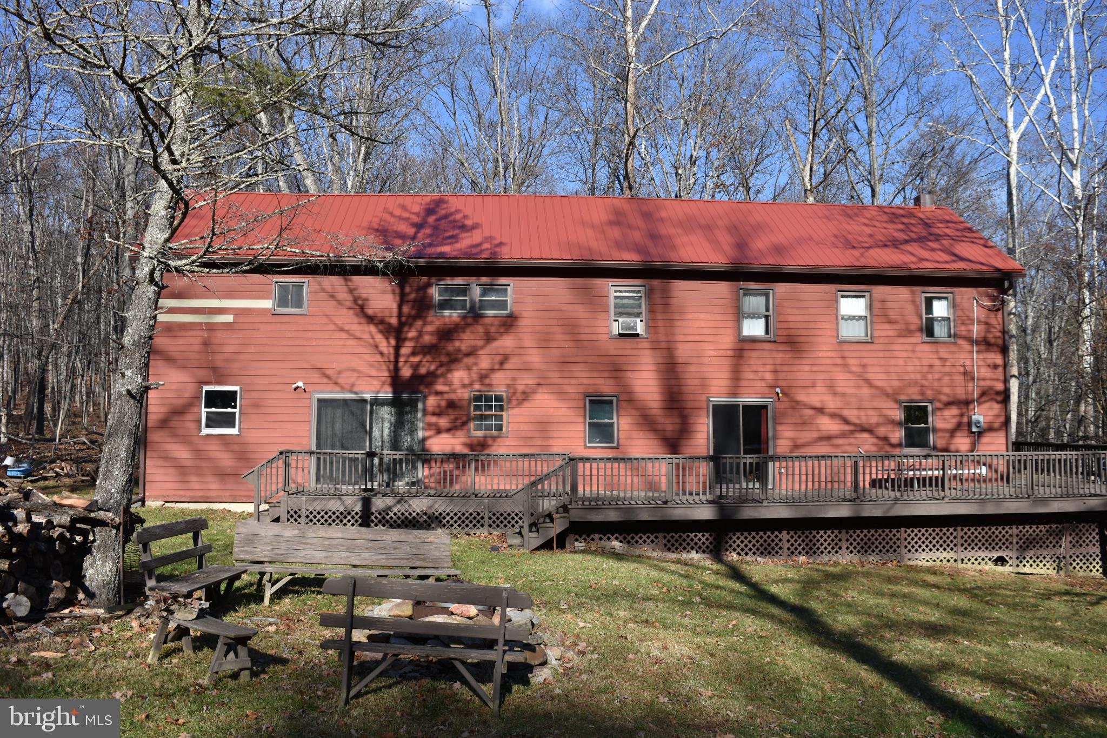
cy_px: 369
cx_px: 554
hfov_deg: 67.4
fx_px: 830
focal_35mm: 27
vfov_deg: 47.9
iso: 100
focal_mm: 18
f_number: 6.3
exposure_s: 1/500
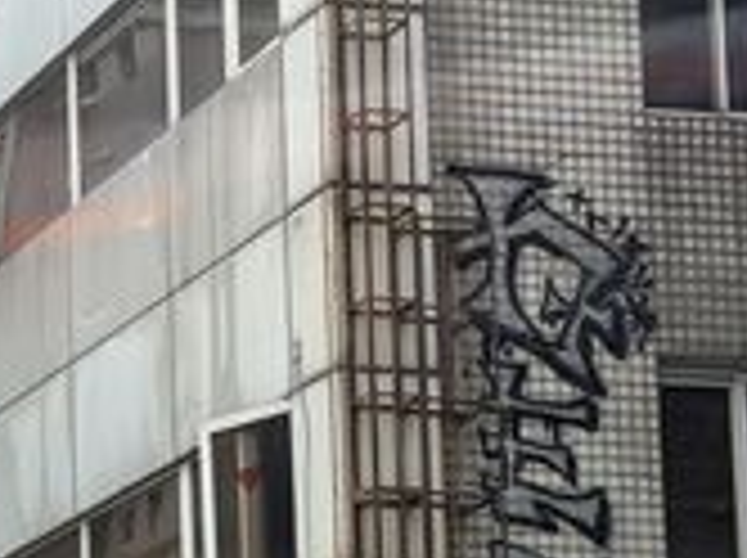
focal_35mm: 174
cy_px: 616
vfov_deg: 8.4
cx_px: -374
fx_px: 3749
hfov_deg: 10.9
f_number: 1.78
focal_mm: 6.76
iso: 125
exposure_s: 1/203
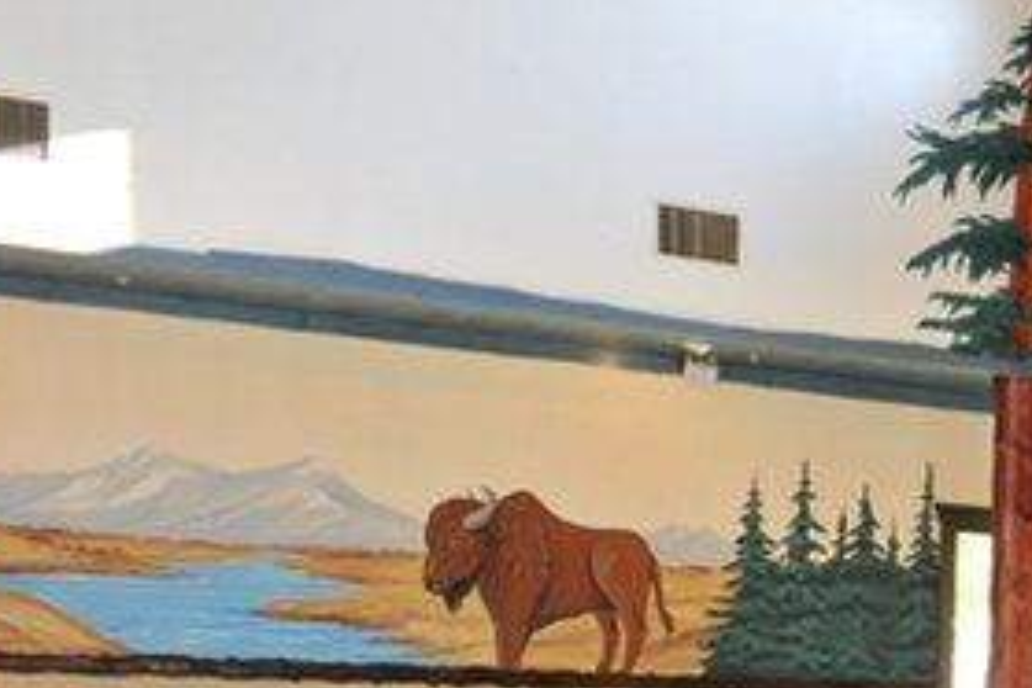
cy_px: 819
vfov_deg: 15.8
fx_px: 2379
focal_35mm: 83
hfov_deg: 22.3
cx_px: 1285
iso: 320
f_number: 11
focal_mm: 32
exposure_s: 1/6
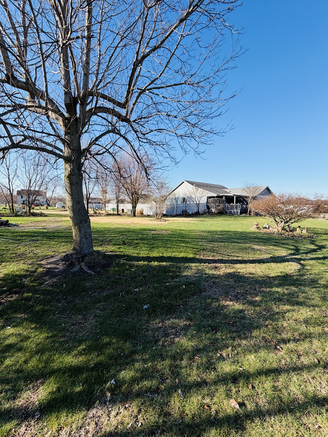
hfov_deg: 85.7
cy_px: 218
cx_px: 164
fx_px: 177
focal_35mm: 14
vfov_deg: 102.1
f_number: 2.2
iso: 40
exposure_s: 1/672
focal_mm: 2.22
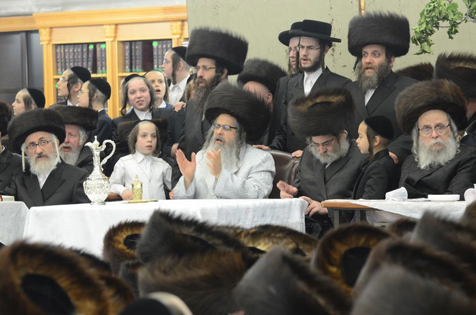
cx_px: 238
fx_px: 2217
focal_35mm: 168
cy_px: 158
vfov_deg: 8.1
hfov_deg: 12.3
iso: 1600
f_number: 5.6
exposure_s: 1/60
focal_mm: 112
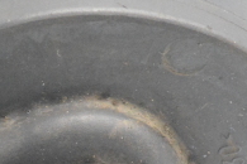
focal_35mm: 410
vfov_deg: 3.4
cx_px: -81
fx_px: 2813
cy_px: 122
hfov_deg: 5.0
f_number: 9
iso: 6400
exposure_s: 1/320
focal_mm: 52
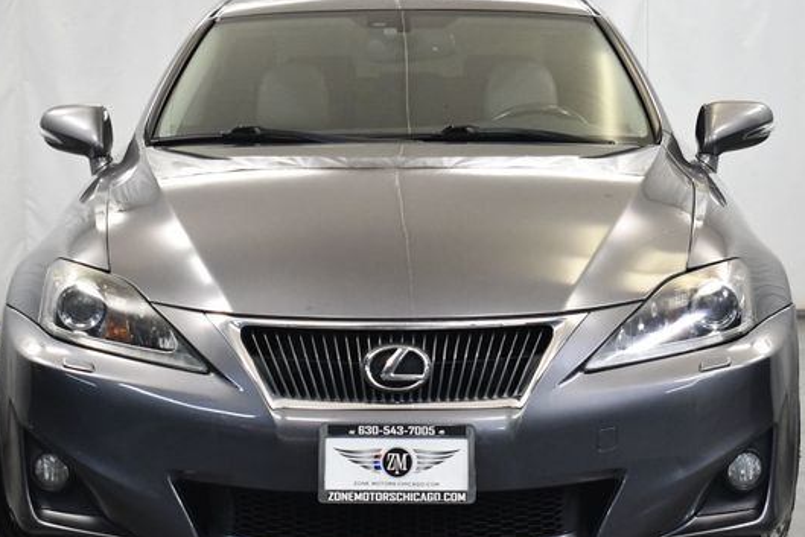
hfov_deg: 22.1
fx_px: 2058
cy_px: 295
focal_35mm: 92
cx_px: 418
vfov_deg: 14.9
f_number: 4.8
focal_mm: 38
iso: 2000
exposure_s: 1/125
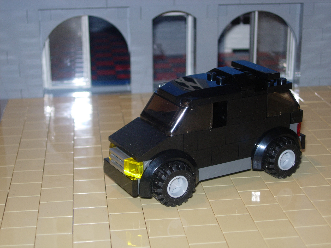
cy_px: 124
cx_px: 166
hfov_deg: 27.0
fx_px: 688
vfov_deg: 20.4
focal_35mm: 72
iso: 79
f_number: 3.7
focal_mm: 14.9
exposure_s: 1/64
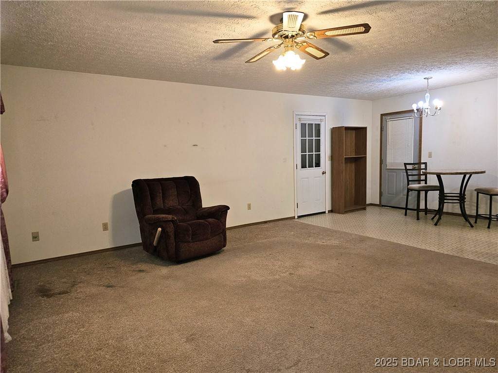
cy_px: 186
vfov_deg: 58.9
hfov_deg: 73.9
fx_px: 331
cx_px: 249
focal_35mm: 23
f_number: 1.7
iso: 100
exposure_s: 1/24
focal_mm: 6.3
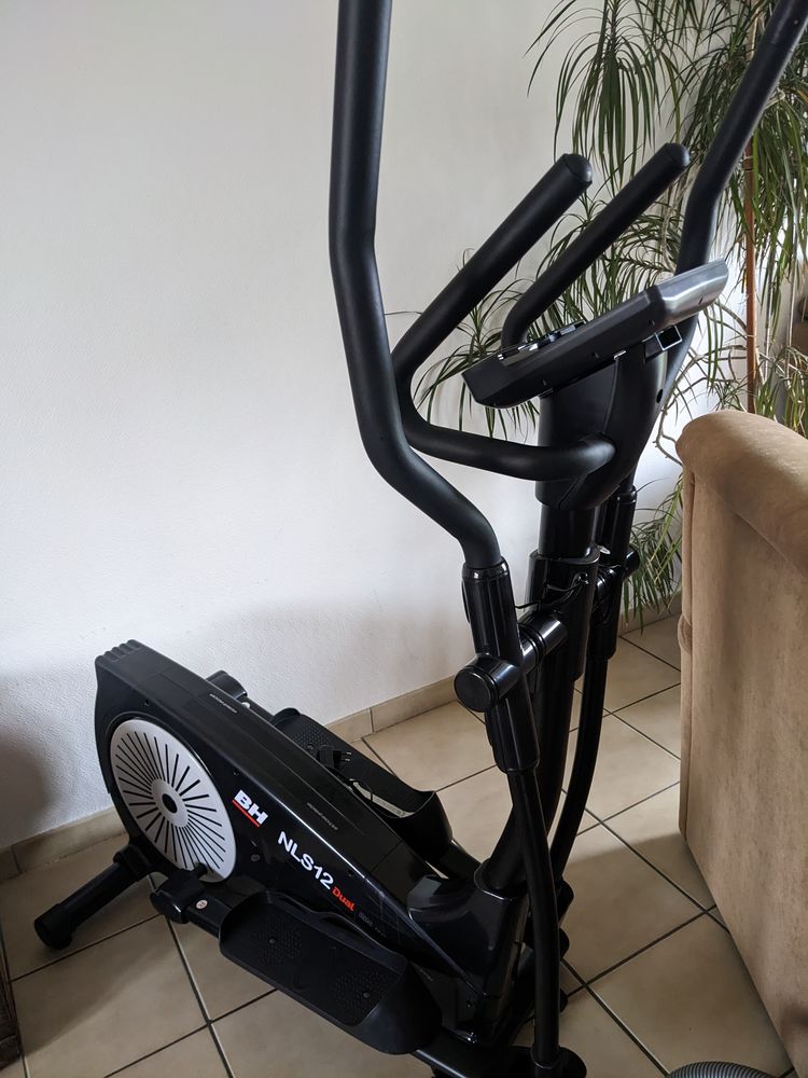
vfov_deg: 65.3
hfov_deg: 51.4
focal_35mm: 27
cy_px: 539
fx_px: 840
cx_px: 404
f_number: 1.73
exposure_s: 1/24.1
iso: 412
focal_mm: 4.38
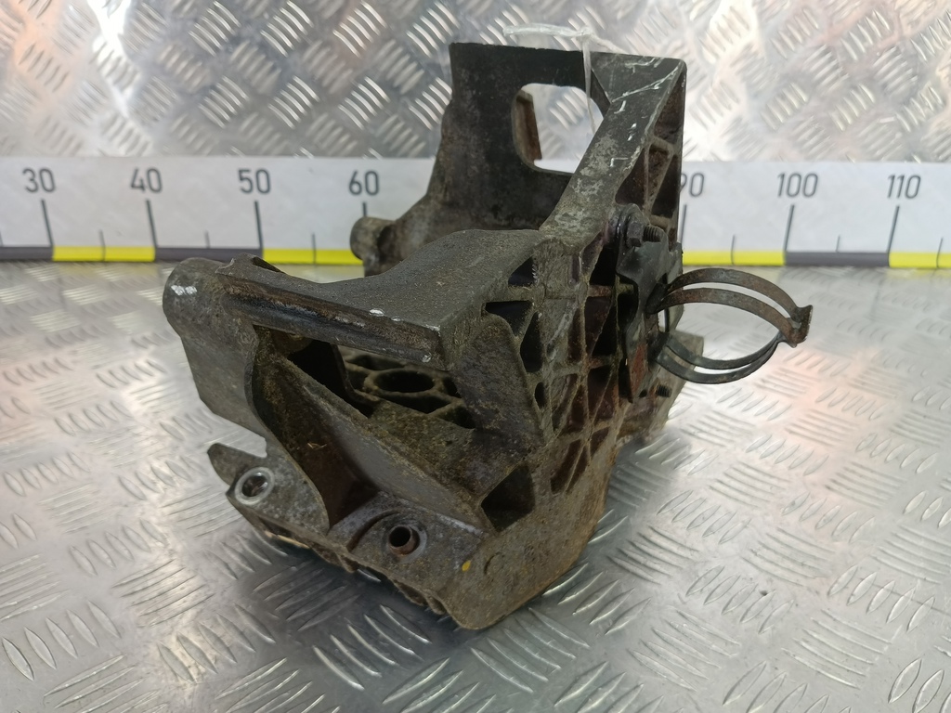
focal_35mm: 27
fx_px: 742
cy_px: 356
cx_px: 476
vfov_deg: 51.4
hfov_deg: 65.3
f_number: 1.6
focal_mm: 4.11
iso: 130
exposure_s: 1/50
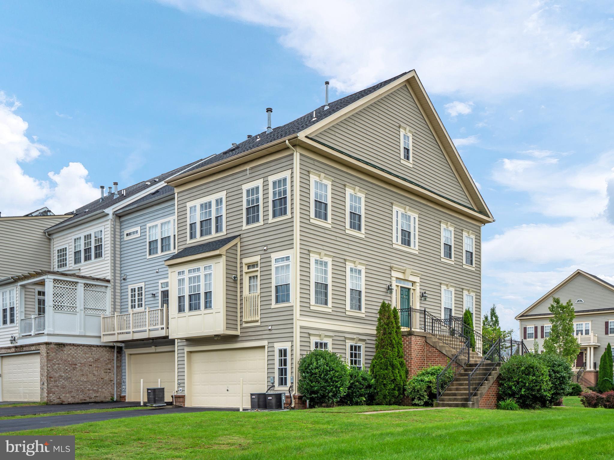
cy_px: 230
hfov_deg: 51.3
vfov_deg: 39.7
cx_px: 307
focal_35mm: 36
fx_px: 639
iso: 100
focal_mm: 18
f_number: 4
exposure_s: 1/3200
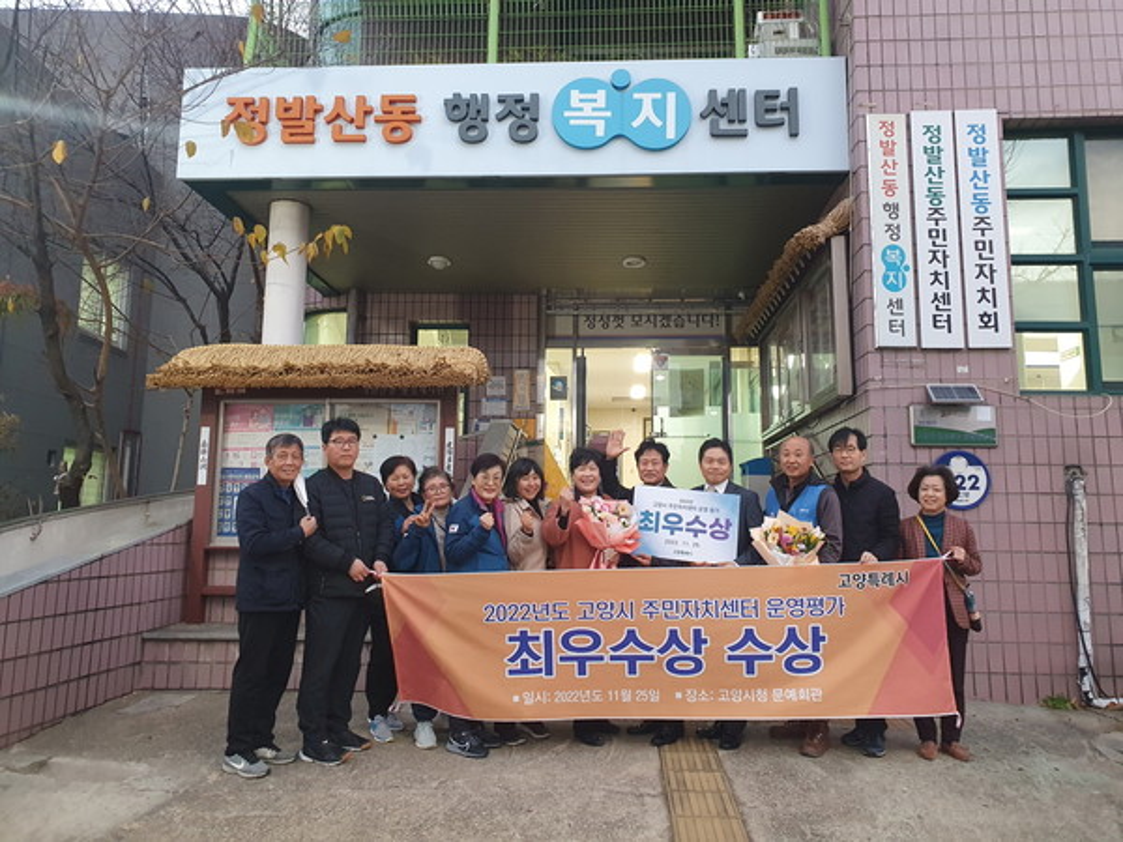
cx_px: 562
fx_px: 843
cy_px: 421
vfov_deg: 53.1
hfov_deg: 67.3
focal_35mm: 26
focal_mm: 4.32
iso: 400
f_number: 2.4
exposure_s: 1/40
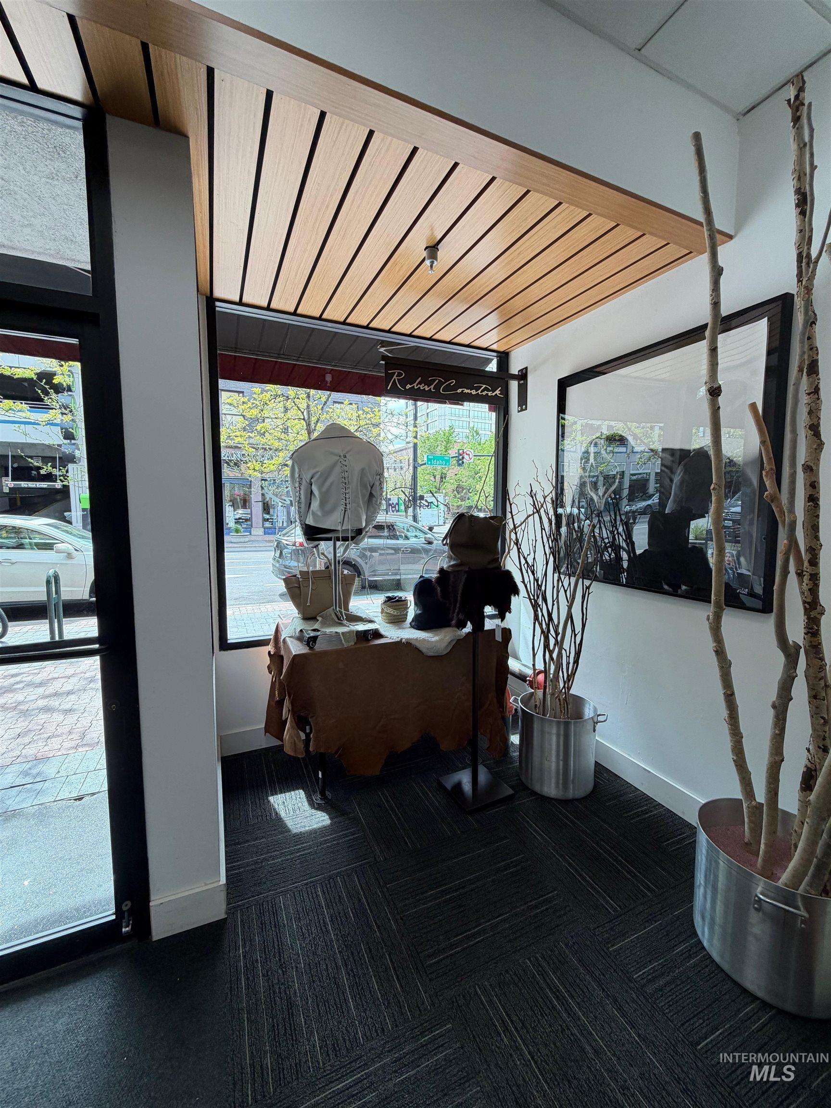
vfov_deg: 102.1
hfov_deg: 85.7
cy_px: 554
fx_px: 448
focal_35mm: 14
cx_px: 416
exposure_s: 1/120
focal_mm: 2.22
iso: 64
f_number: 2.2
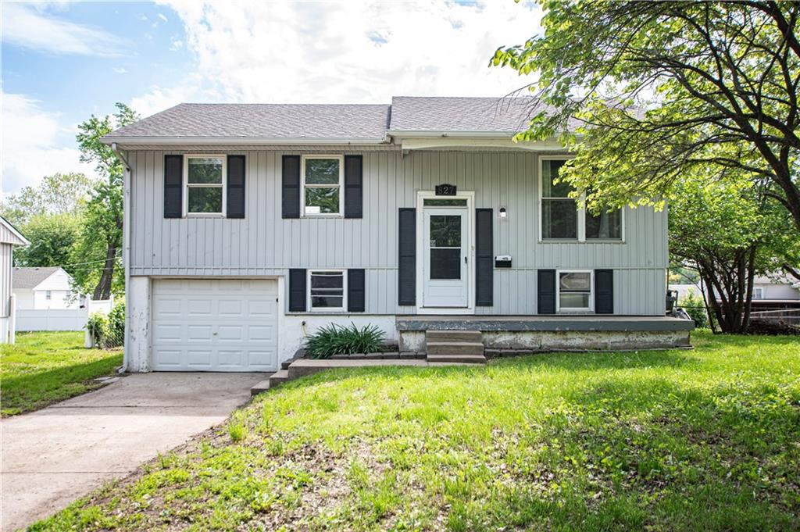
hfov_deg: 62.0
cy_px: 266
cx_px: 400
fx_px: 666
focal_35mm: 30
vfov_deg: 43.5
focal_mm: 20
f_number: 3.5
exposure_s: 1/400
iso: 100
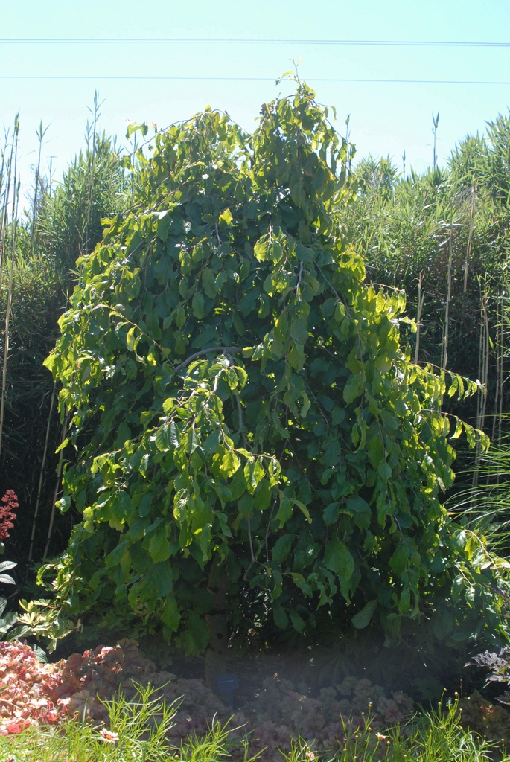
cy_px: 381
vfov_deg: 43.6
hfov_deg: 29.9
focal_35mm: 45
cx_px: 255
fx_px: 954
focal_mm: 30
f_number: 7.1
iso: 400
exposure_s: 1/200
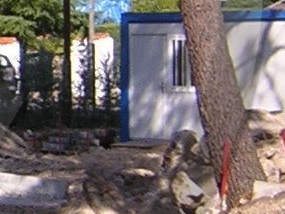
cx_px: -202
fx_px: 1664
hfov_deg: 9.4
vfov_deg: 7.3
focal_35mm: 202
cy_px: -25
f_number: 5.2
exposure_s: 1/233
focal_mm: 4.7
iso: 100
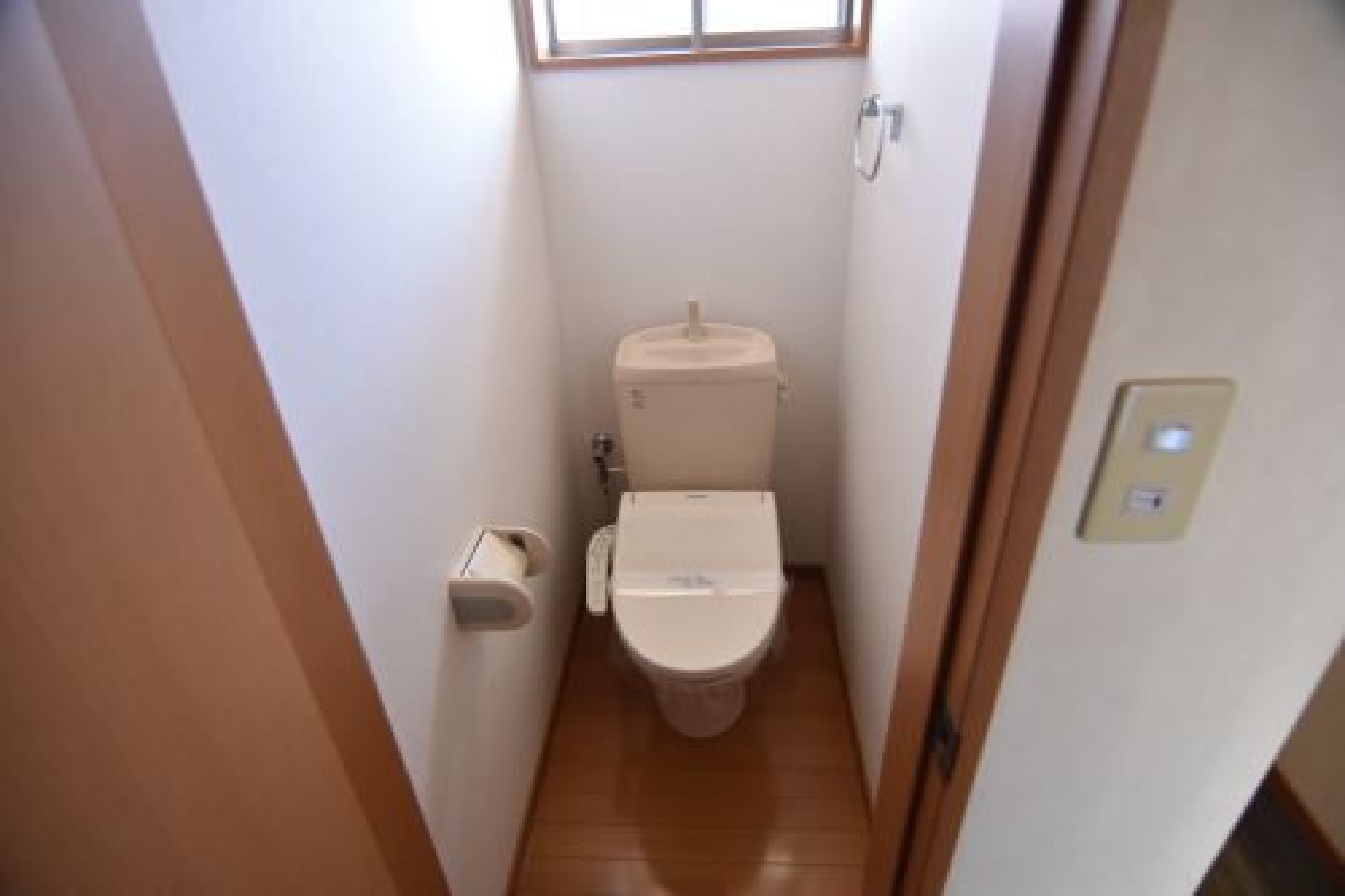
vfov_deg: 67.3
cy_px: 448
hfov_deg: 90.0
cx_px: 672
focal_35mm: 18
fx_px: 672
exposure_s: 1/60
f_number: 4
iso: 560
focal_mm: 12
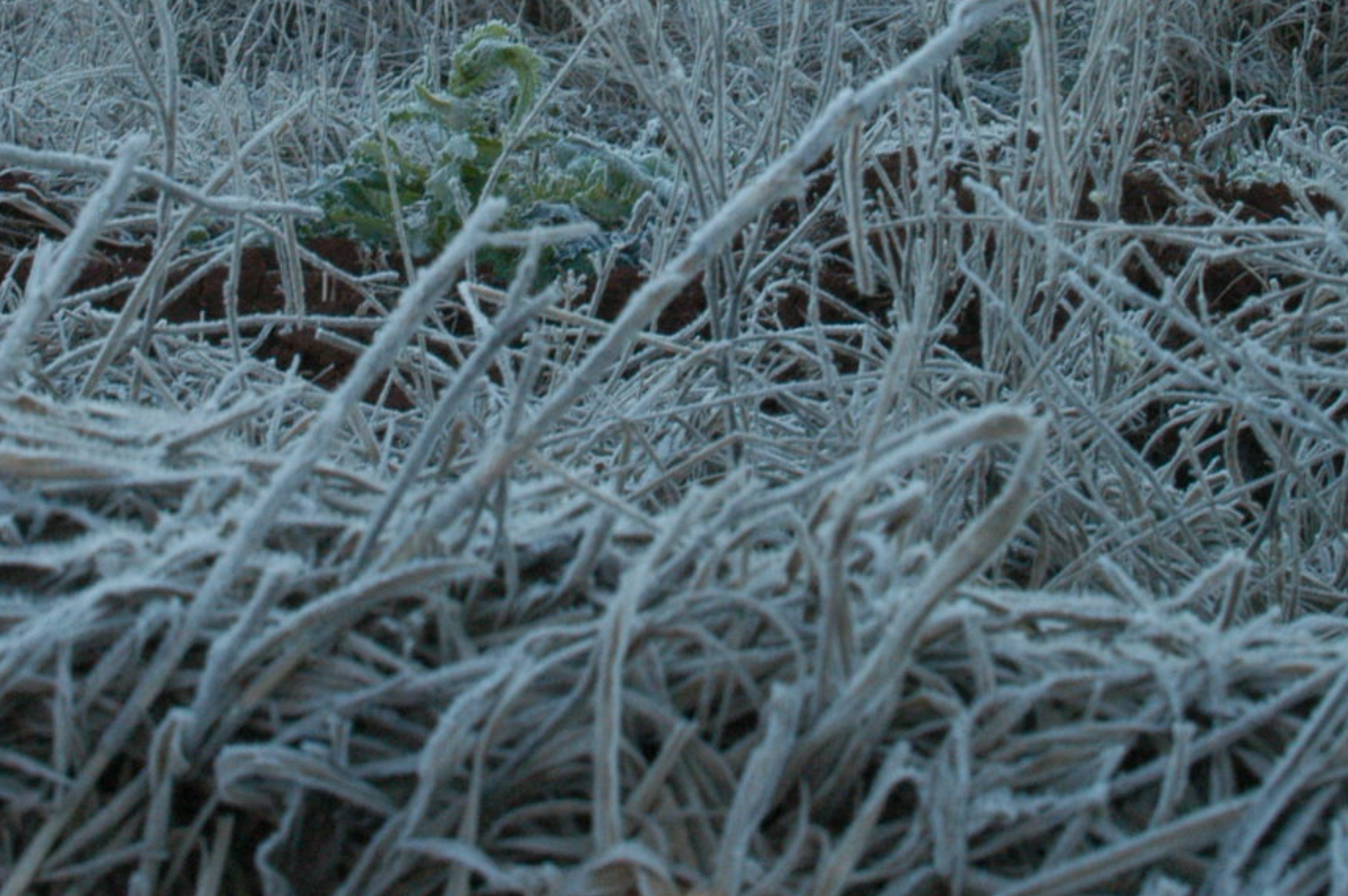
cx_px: 560
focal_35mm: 110
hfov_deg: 18.6
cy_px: -80
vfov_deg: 12.2
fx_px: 4114
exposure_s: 1/100
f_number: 11
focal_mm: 28
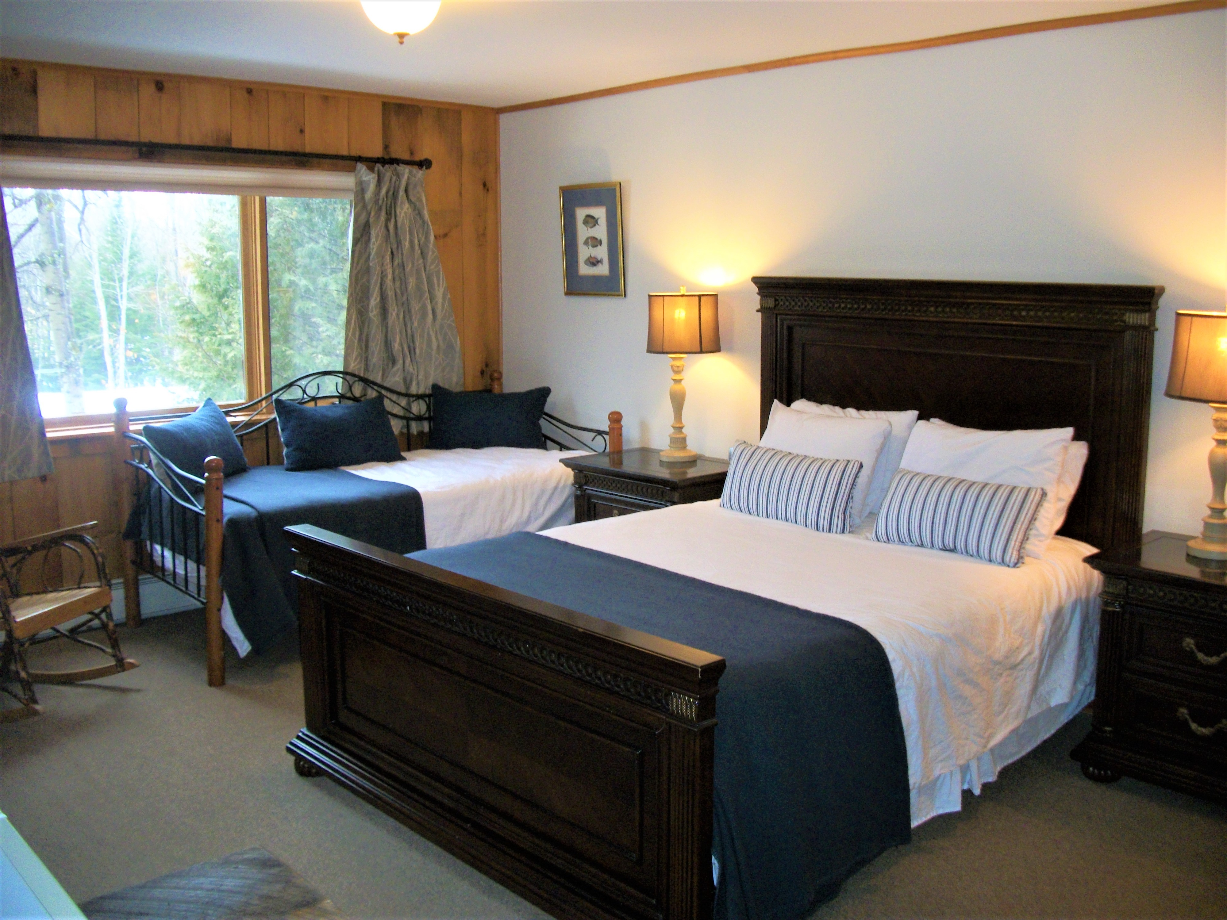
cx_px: 614
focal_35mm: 32
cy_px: 460
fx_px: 1134
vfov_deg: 44.2
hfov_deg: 56.8
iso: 160
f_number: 2.9
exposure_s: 1/30
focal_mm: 5.7
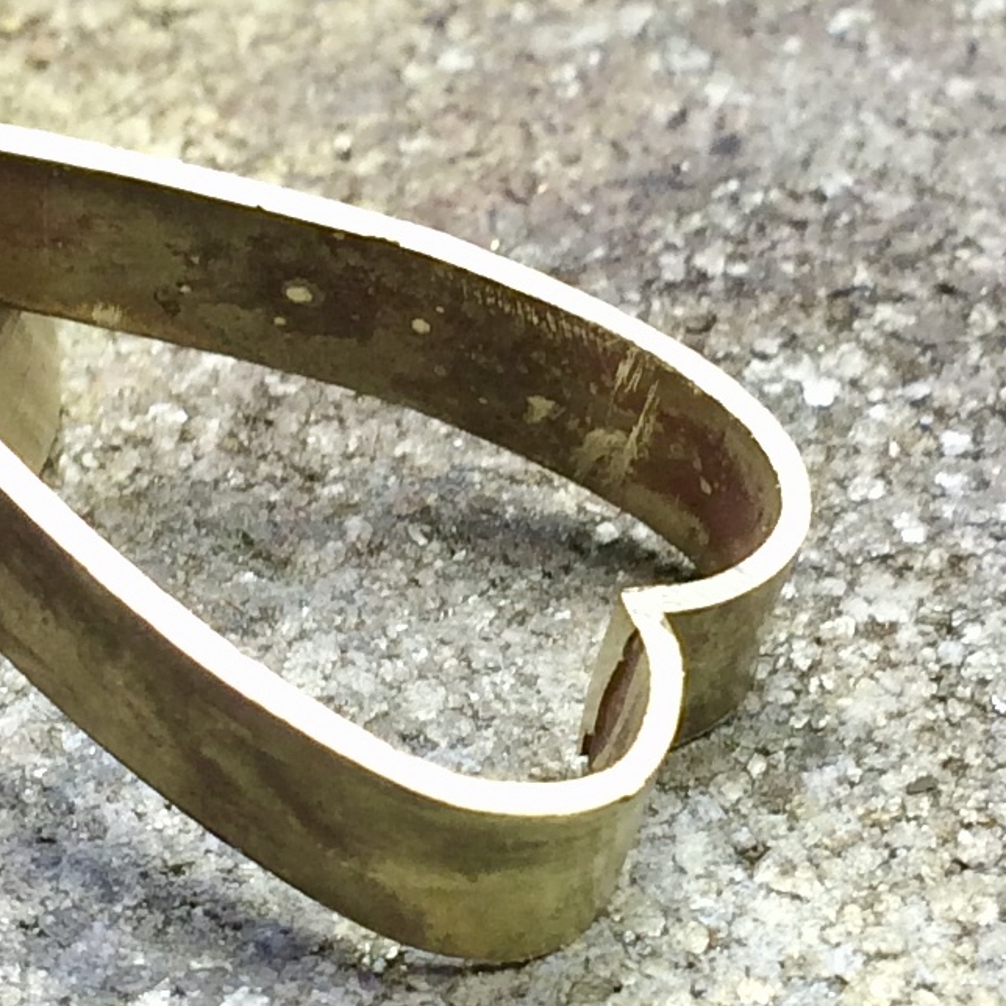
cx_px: 745
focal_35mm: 130
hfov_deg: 13.4
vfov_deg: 13.4
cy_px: 367
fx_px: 4274
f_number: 2.2
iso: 50
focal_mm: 4.15
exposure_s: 1/100
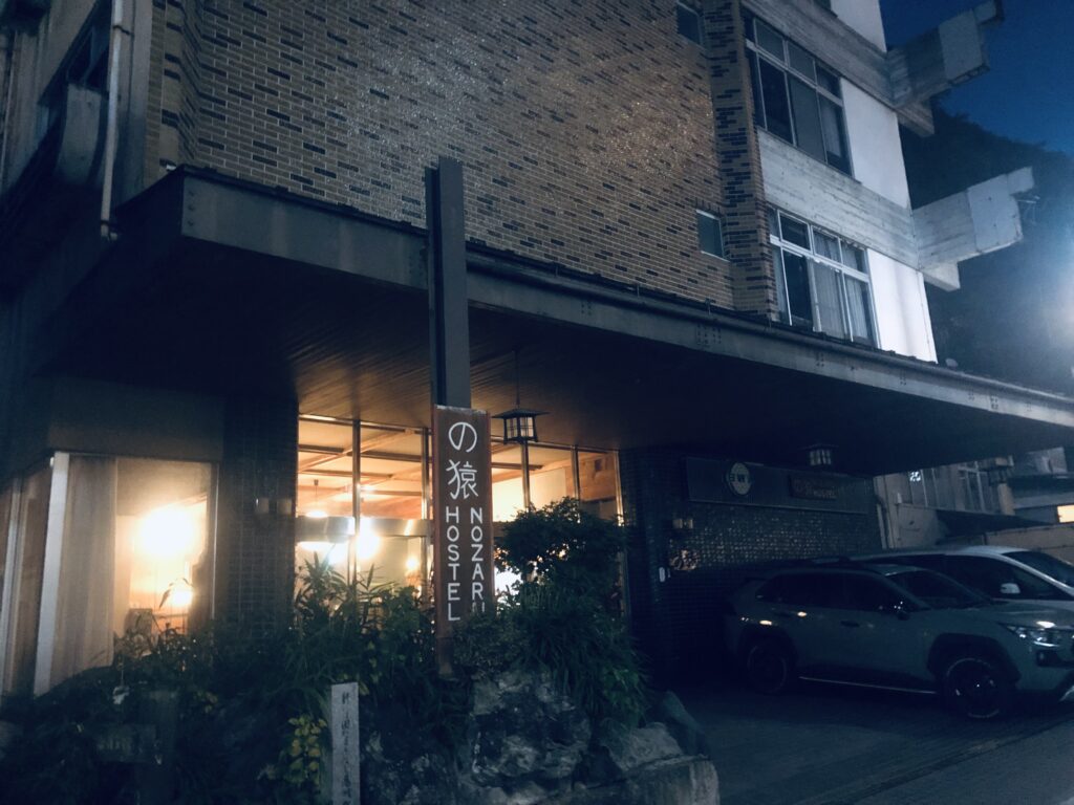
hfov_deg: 63.4
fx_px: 869
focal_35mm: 28
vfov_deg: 49.7
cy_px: 402
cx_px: 537
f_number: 1.8
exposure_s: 1/4
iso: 320
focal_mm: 4
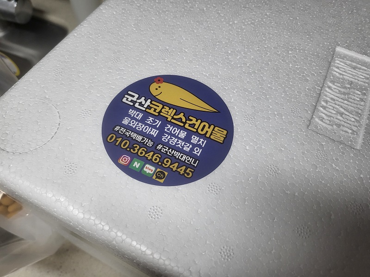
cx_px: 185
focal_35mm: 26
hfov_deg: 67.3
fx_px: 278
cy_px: 138
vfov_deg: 53.1
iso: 160
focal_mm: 4.25
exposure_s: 1/120
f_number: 1.8
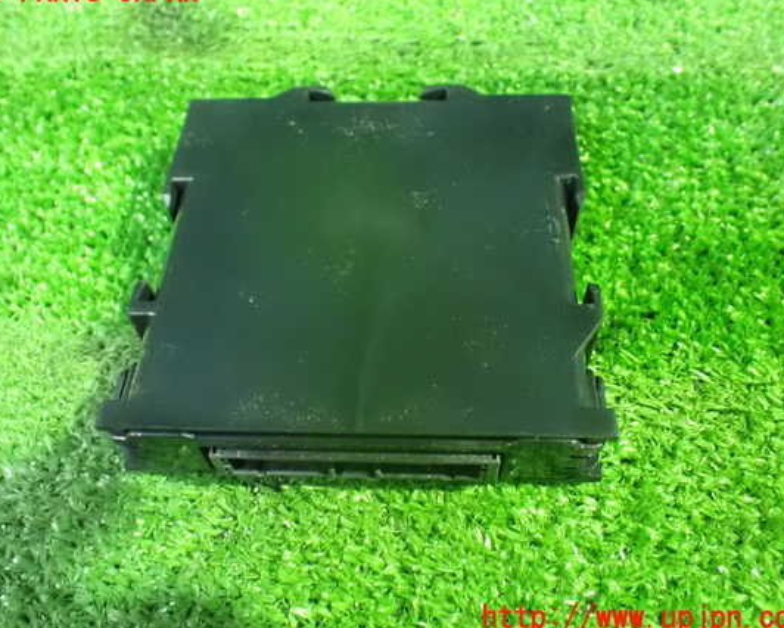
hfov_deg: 54.2
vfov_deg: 44.6
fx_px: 766
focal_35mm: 33
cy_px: 305
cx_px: 373
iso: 1600
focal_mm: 5.4
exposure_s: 1/30
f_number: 2.3
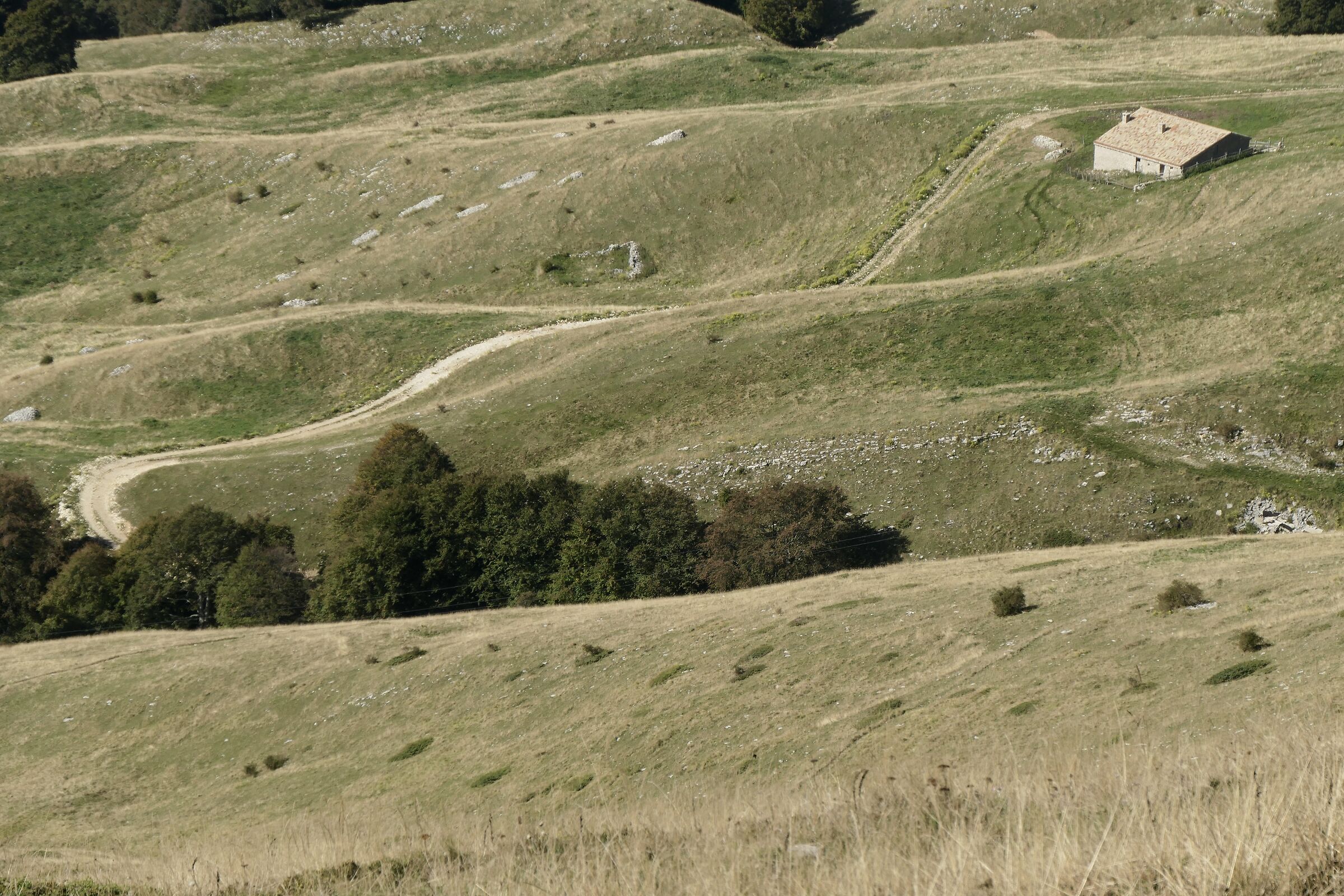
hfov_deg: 12.2
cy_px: 448
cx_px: 672
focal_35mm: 168
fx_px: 6272
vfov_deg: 8.2
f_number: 7.1
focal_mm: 61.4
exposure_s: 1/500
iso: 200
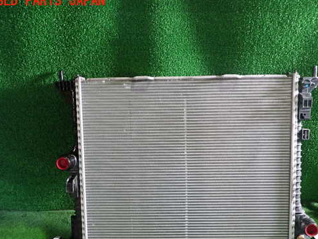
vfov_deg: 45.2
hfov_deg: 58.1
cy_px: 141
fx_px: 285
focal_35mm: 31
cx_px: 183
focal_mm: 4.5
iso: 320
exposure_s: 1/30
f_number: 2
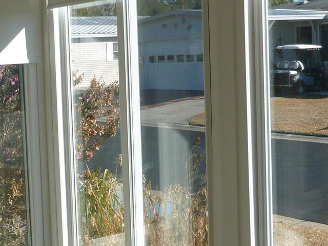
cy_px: 111
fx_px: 663
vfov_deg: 21.0
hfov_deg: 27.3
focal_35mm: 70
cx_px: 75
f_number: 3.3
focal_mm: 5
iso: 100
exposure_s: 1/640
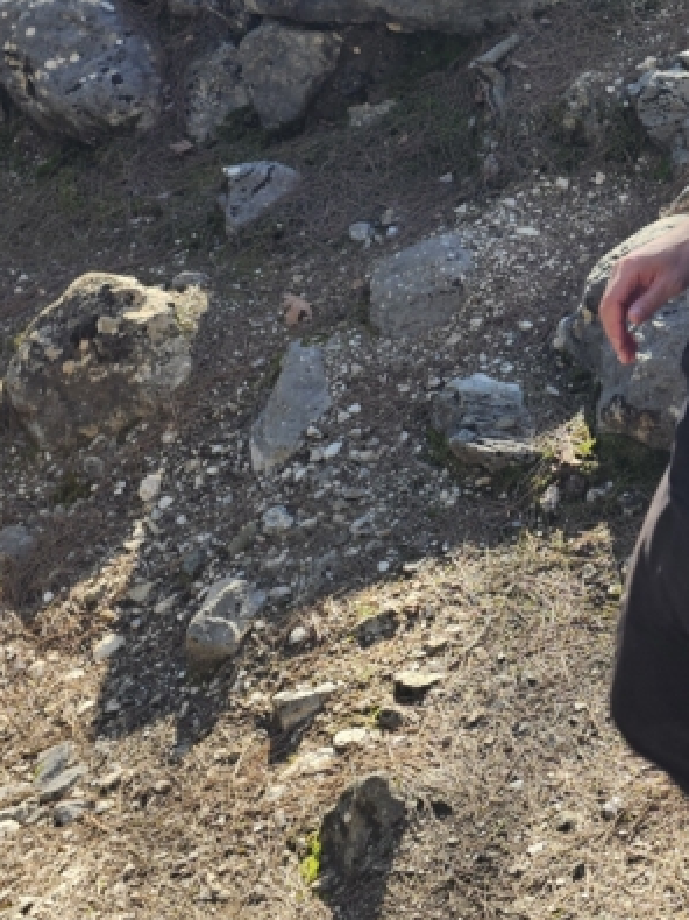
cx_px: 736
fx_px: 1620
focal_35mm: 61
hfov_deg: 22.8
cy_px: 37
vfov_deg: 29.9
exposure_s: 1/115
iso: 10
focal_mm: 6.3
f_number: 1.7
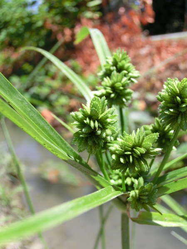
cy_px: 124
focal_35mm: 42
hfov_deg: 34.3
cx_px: 94
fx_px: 303
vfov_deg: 44.8
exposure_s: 1/500
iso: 100
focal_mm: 7.38
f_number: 4
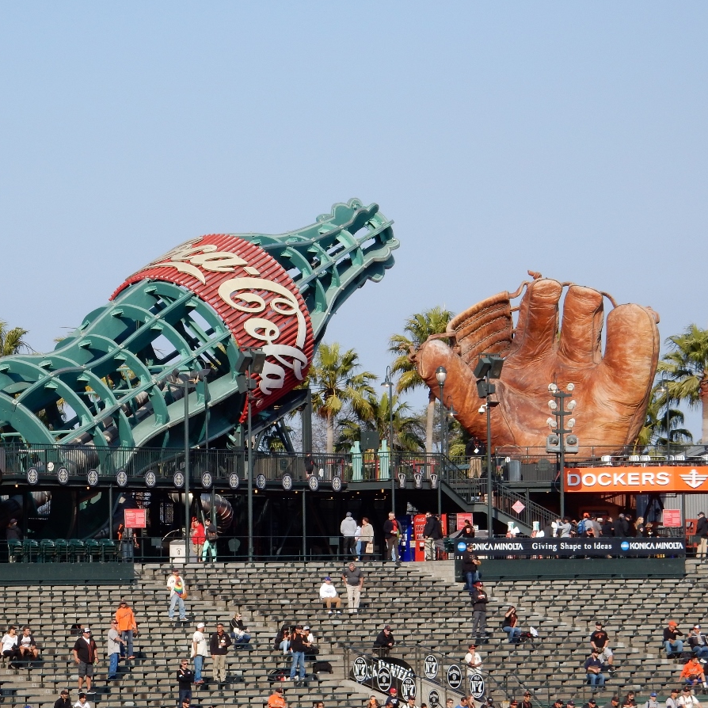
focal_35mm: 165
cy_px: 352
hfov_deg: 10.6
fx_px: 3818
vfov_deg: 10.6
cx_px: 299
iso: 125
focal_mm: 24.7
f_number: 6
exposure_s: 1/400
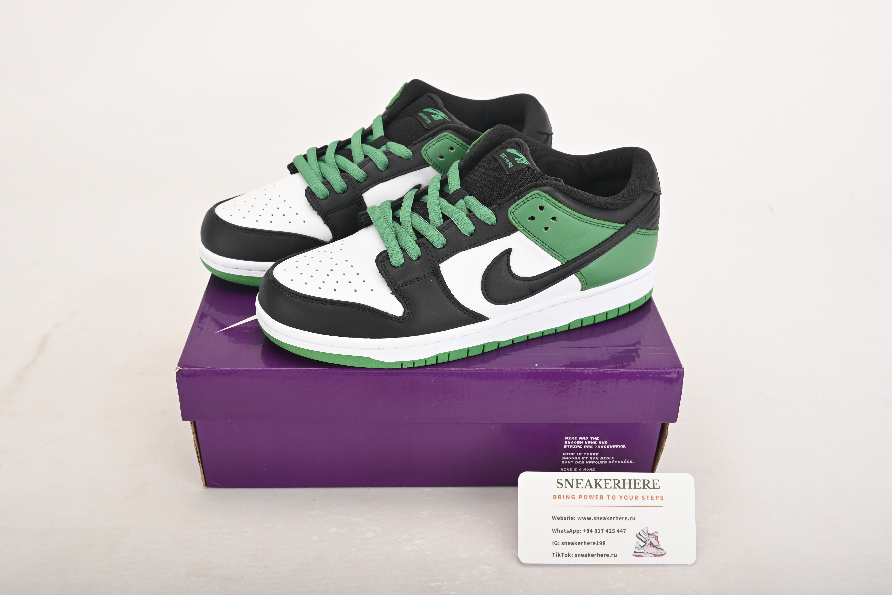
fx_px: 830
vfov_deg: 39.5
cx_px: 446
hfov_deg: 56.5
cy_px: 298
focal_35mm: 34
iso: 100
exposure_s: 1/200
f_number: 11
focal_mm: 33.5
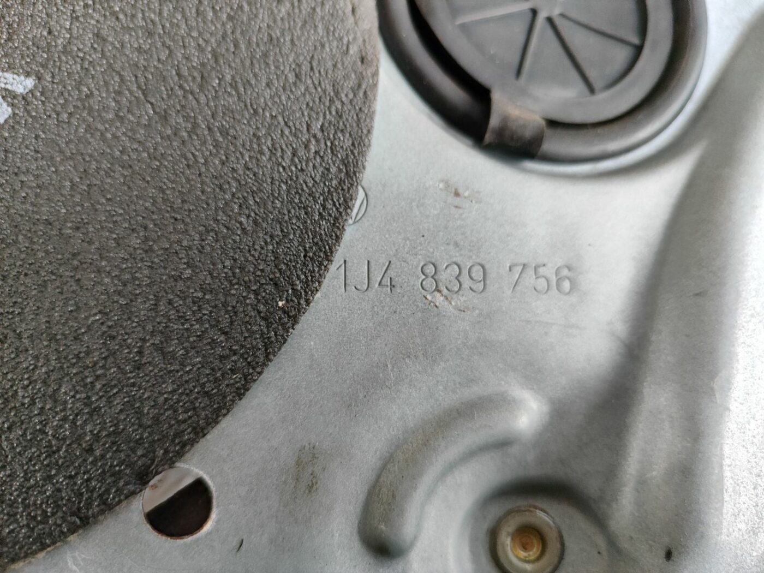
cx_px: 382
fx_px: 530
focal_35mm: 24
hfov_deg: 71.6
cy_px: 286
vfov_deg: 56.8
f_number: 1.89
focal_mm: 5.89
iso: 498
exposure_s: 1/50
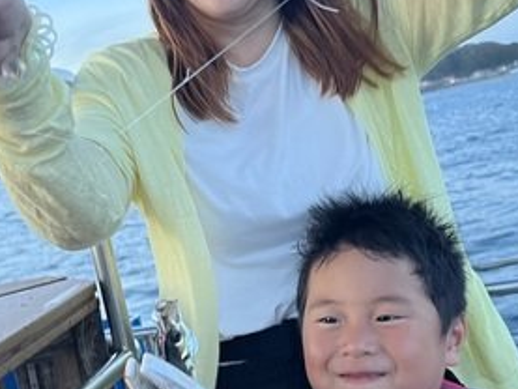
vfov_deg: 24.3
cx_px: 260
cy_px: 269
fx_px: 898
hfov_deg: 32.2
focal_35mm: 60
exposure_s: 1/60
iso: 200
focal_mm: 5.7
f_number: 1.5
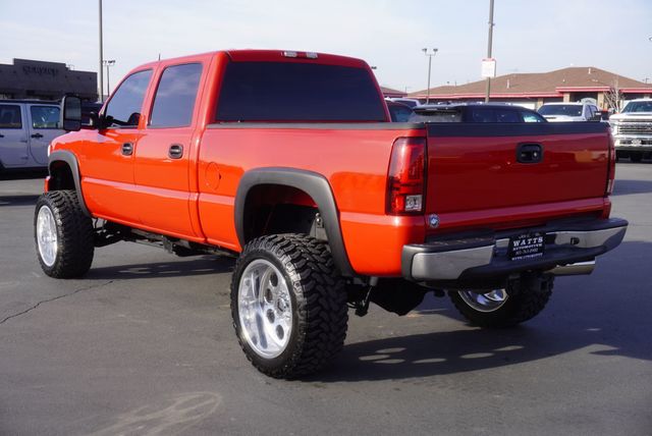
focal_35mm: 44
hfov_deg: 44.9
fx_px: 789
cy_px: 218
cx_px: 326
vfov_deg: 30.9
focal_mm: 29
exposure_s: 1/100
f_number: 8
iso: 100
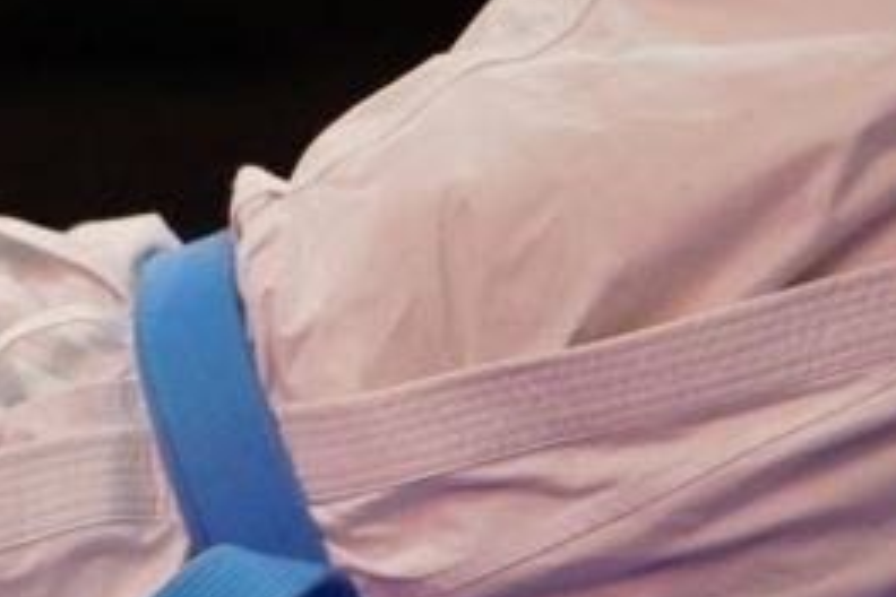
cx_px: 577
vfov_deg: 1.1
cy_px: 651
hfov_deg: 1.7
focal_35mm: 1215
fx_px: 30238
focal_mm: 178
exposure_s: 1/500
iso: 1600
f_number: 2.8
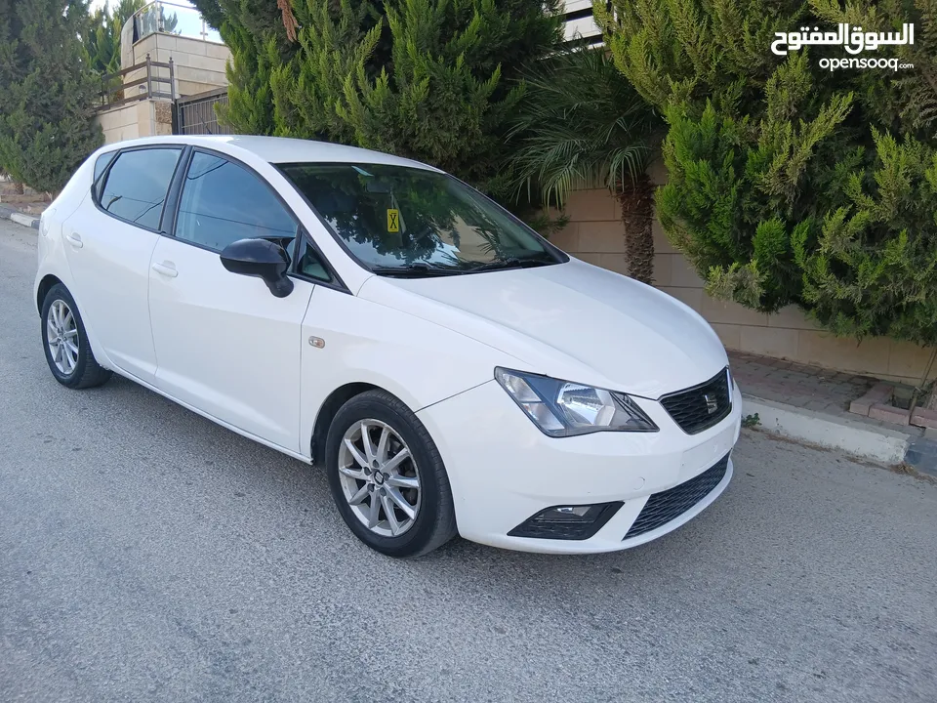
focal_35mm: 26
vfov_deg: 53.1
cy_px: 352
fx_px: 704
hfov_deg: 67.3
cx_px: 468
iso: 20
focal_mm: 3.98
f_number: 1.8
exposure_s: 1/140
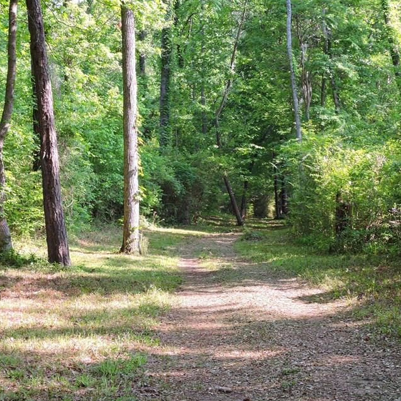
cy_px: 206
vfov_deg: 22.2
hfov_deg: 22.2
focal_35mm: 78
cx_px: 172
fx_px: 1022
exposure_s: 1/80
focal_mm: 9.9
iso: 100
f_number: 4
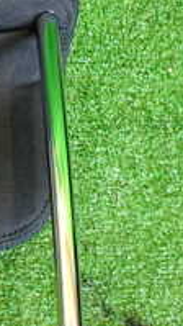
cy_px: 260
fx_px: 707
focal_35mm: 82
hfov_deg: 14.0
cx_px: -70
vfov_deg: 25.5
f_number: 2
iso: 500
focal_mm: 4.5
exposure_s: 1/30
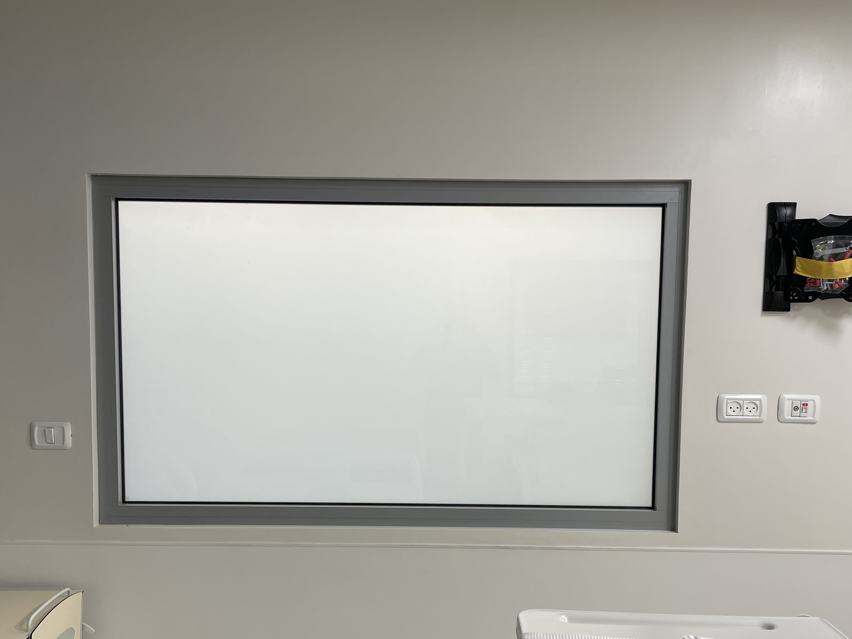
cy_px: 409
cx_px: 430
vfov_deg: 39.3
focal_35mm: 36
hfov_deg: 51.4
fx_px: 886
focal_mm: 4.2
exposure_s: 1/100
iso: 32
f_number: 1.6
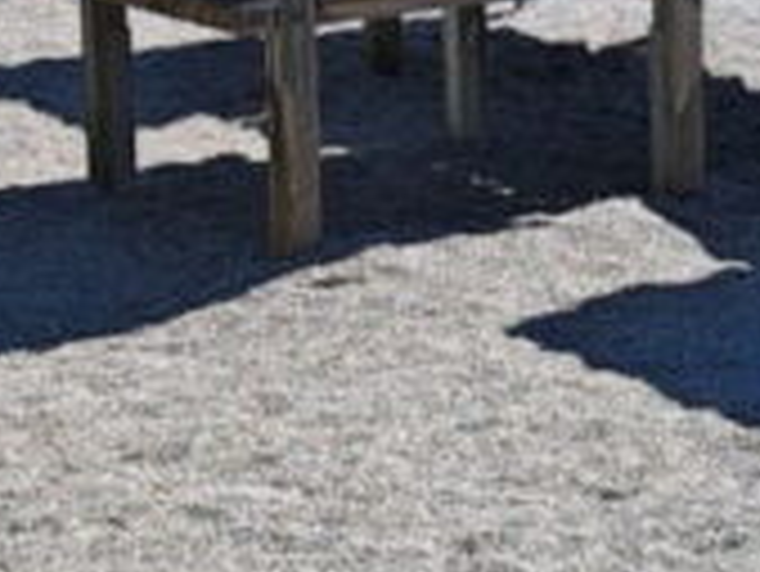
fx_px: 3054
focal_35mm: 139
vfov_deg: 9.9
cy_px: -572
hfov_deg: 13.9
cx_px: 791
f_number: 2
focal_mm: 8.72
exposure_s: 1/1442
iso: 50
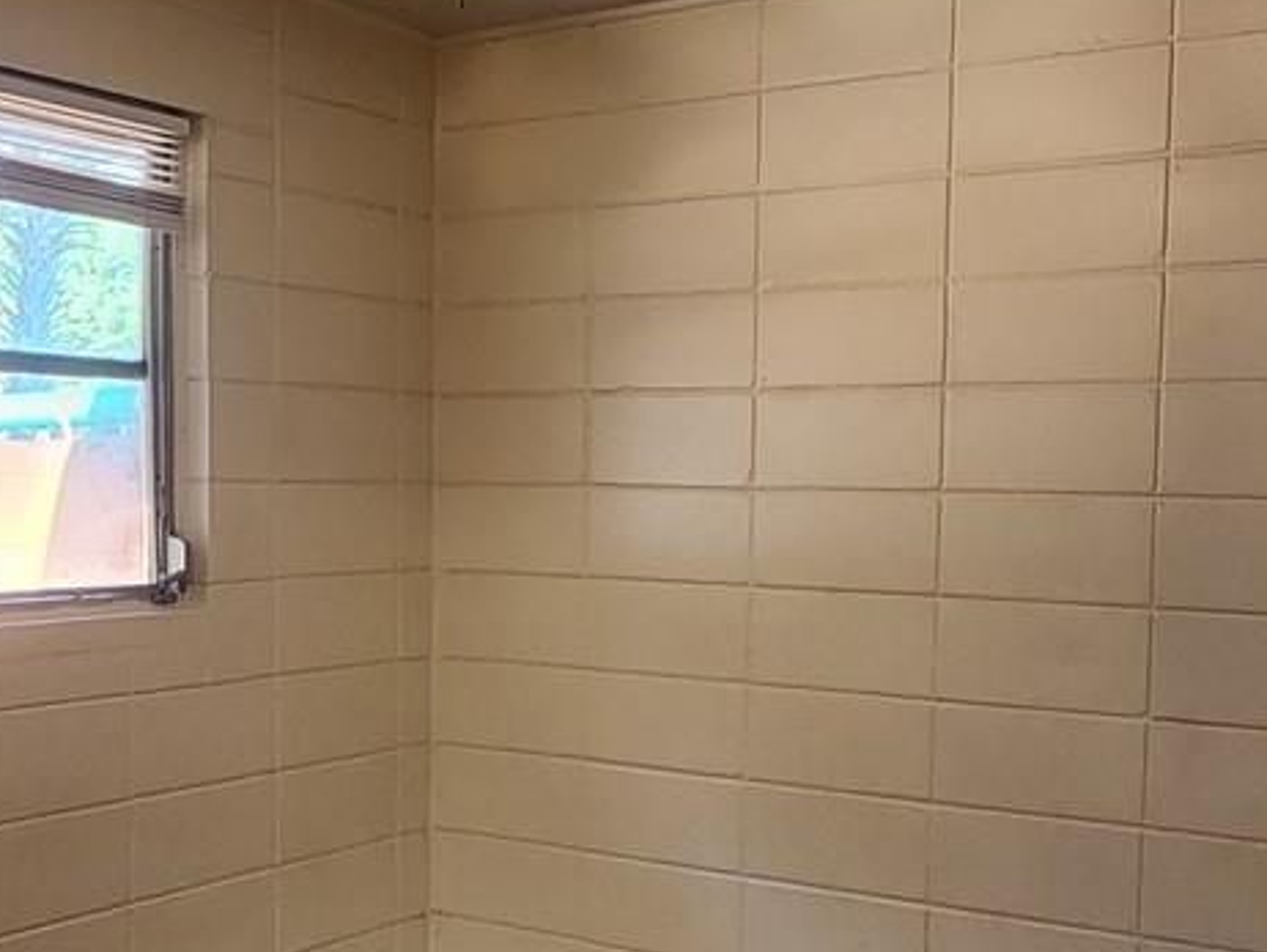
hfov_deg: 41.9
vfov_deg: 32.0
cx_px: 507
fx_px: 1648
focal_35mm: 45
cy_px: 601
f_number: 2.2
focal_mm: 2.2
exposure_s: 1/30
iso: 320
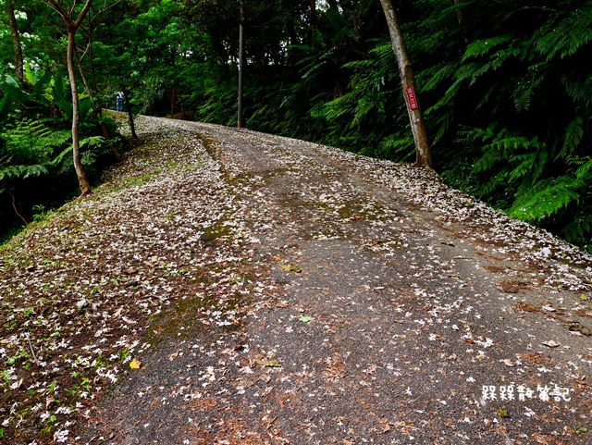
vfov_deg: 46.9
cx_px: 296
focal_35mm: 30
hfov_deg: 59.9
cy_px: 222
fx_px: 513
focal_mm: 15
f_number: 4
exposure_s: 1/500
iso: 160
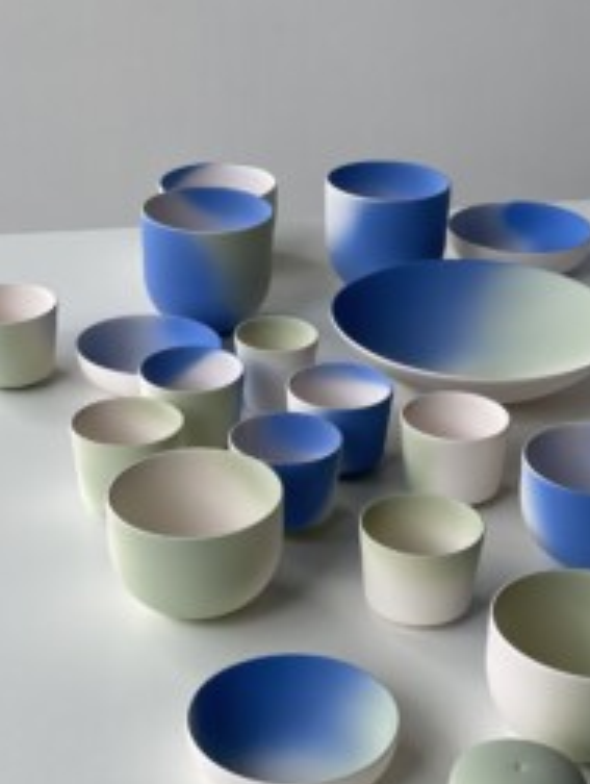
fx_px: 1655
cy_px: 398
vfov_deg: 26.6
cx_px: 336
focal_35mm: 73
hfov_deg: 20.2
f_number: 2
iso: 32
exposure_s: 1/333
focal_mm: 6
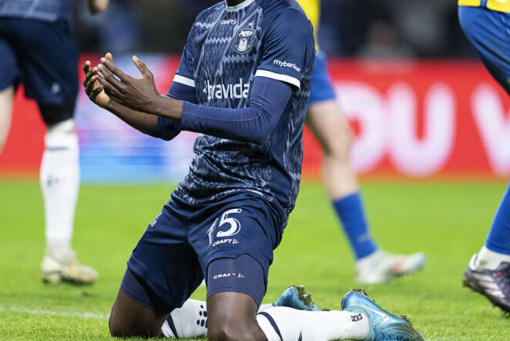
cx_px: 216
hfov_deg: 3.3
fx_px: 8730
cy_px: 108
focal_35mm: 616
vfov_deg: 2.2
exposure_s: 1/1250
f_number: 2.8
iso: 4000
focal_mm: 400
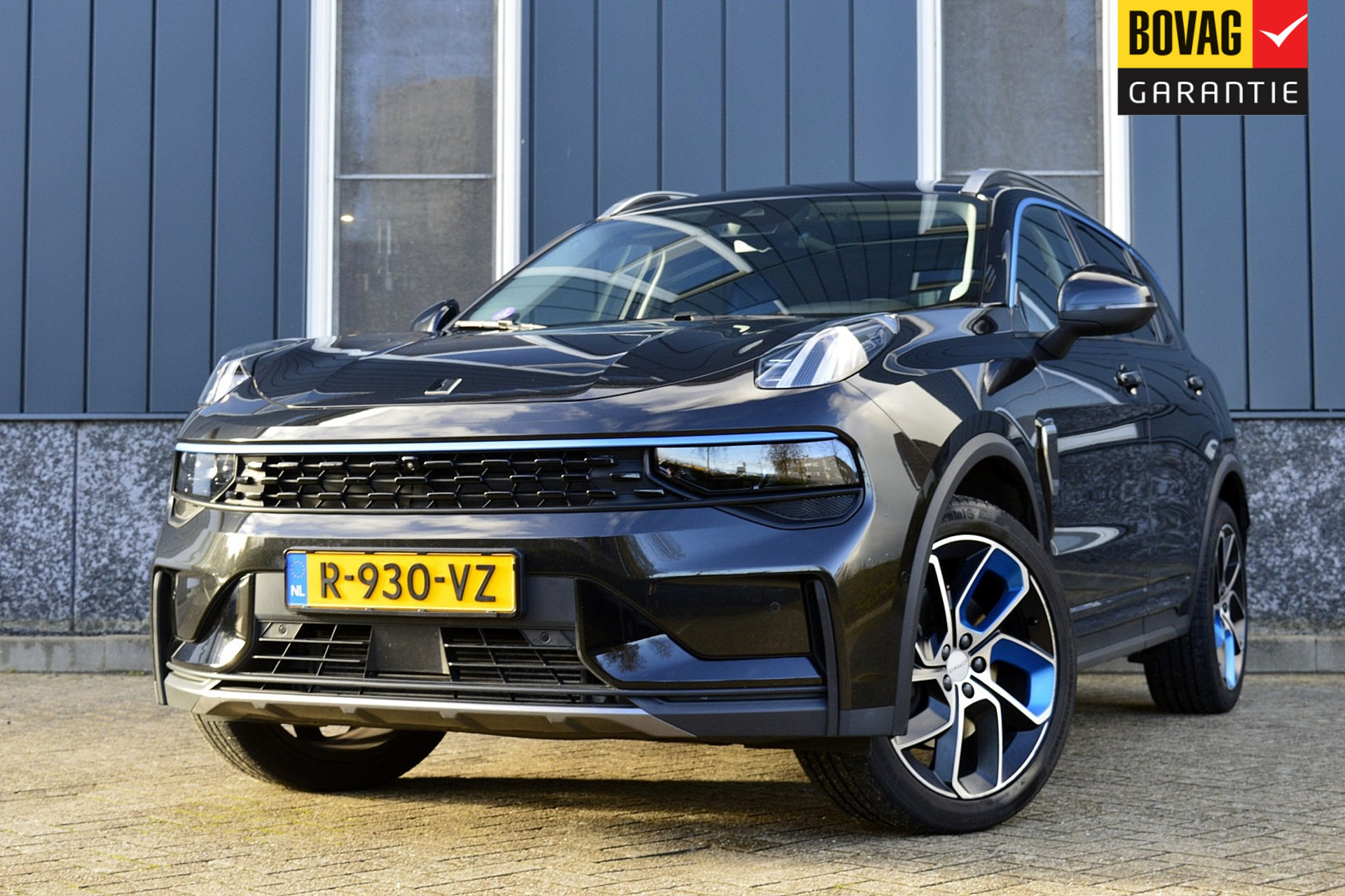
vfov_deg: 25.1
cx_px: 672
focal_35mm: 54
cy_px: 448
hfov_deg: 36.9
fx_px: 2017
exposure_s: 1/60
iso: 400
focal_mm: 36
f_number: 8
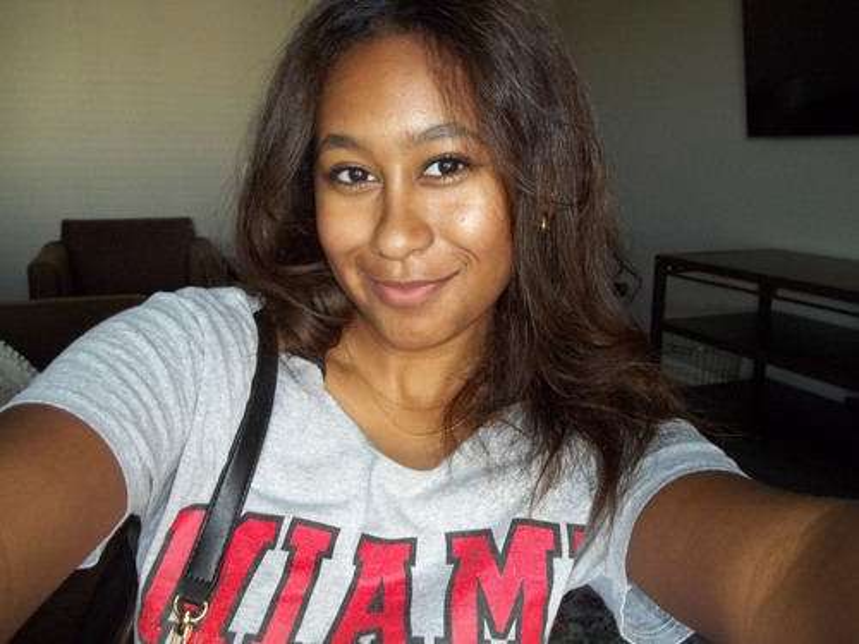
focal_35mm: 32
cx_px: 430
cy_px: 322
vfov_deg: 44.2
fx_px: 794
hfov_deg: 56.8
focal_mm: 5.7
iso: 160
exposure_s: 1/30
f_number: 2.9
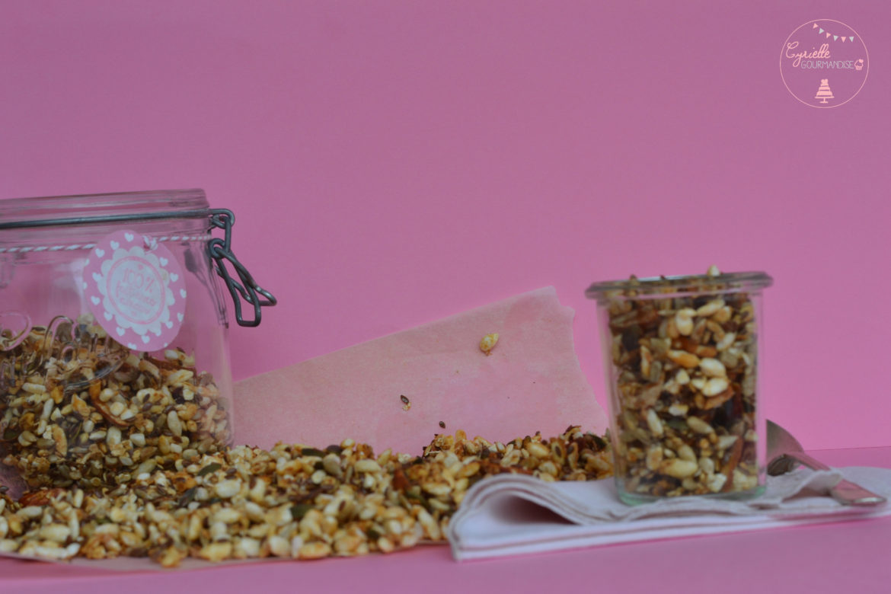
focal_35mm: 75
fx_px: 1856
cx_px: 446
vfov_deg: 18.2
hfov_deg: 27.0
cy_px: 297
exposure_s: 1/125
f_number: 8
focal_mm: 50
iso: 320
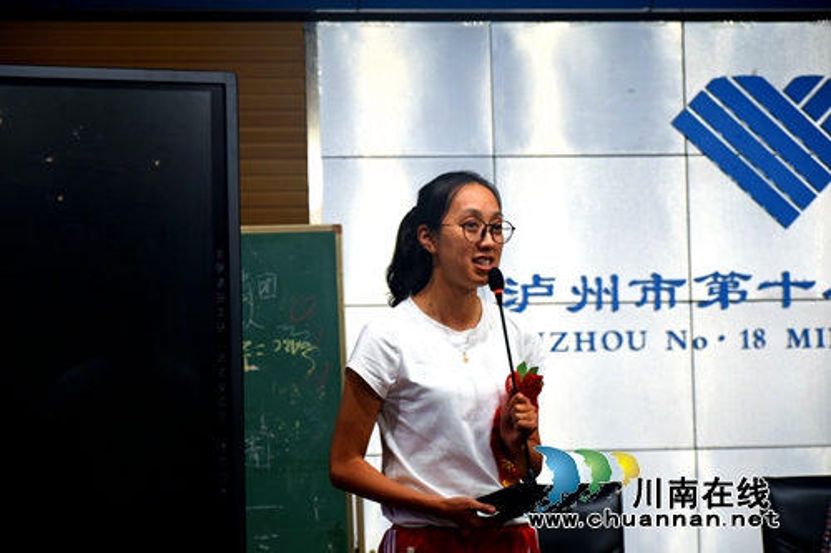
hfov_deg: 15.2
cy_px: 276
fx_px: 3115
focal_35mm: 135
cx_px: 416
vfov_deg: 10.2
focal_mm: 90
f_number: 5.6
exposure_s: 1/60
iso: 400
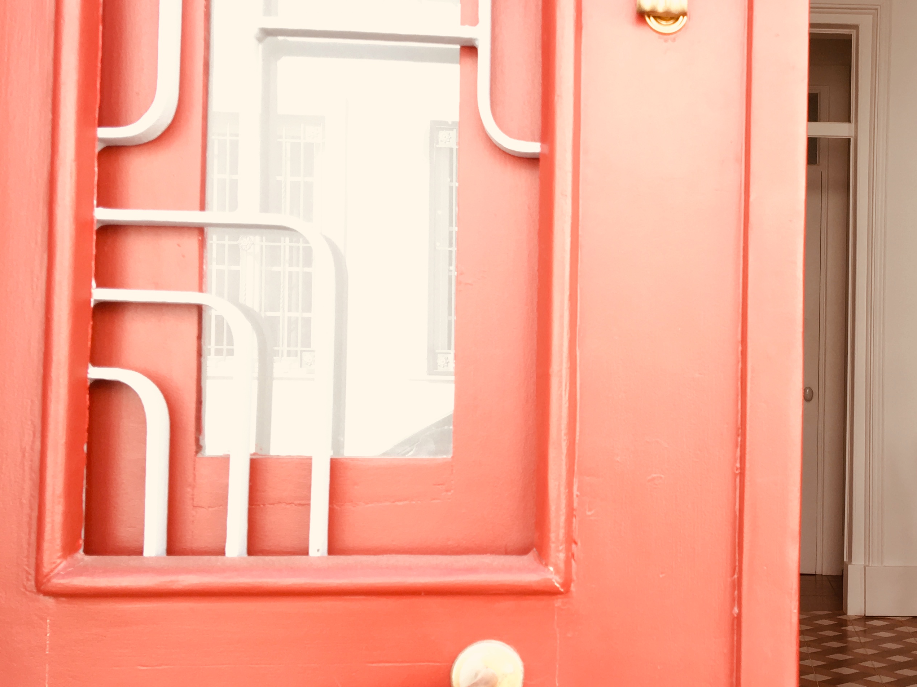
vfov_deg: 31.5
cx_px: 723
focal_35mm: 46
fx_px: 1218
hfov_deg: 39.7
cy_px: 350
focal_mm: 4.15
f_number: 2.2
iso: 32
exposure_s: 1/100
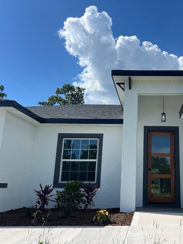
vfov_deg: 52.6
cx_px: 138
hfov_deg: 39.5
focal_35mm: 35
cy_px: 122
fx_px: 247
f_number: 1.5
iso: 50
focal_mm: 5.7
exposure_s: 1/5587
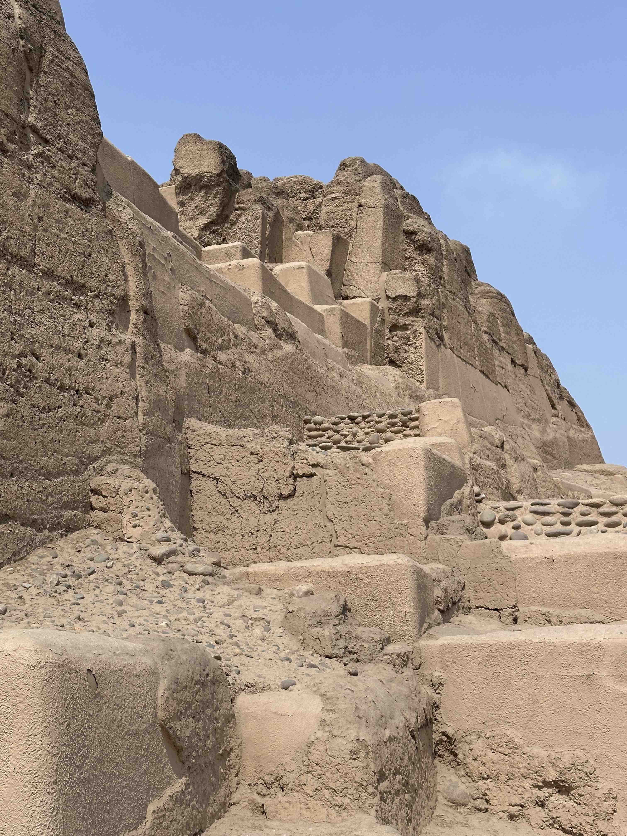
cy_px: 418
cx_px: 314
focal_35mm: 48
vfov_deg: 39.7
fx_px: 1159
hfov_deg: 30.3
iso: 64
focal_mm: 6.86
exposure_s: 1/5263
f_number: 1.78
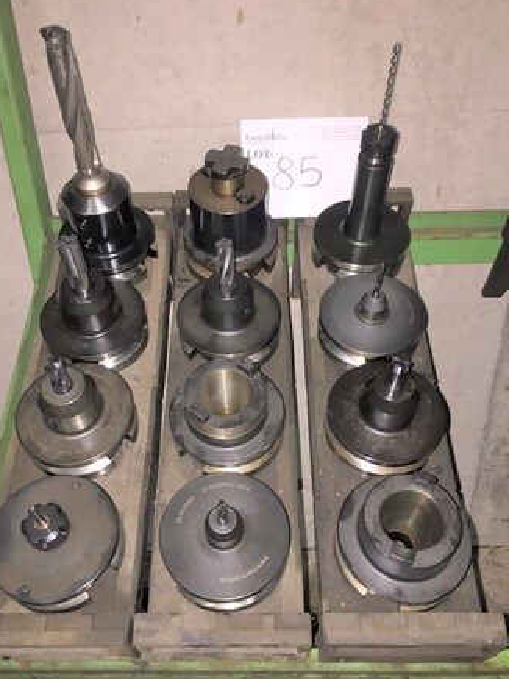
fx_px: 628
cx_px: 240
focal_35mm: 32
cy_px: 353
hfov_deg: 44.1
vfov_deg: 56.8
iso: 80
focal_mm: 4.15
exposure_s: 1/17
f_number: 2.2
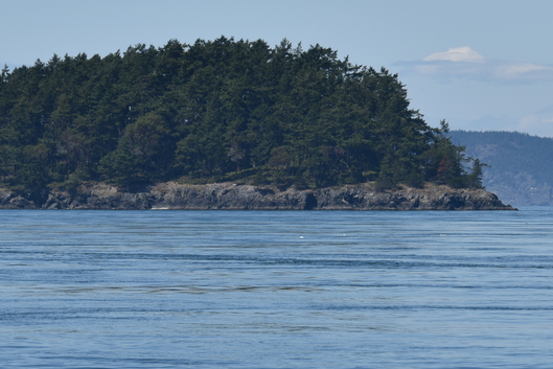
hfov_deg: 5.3
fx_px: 5946
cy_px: 170
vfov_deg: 3.6
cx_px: 235
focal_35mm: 387
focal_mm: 160
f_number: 9
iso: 100
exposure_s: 1/320
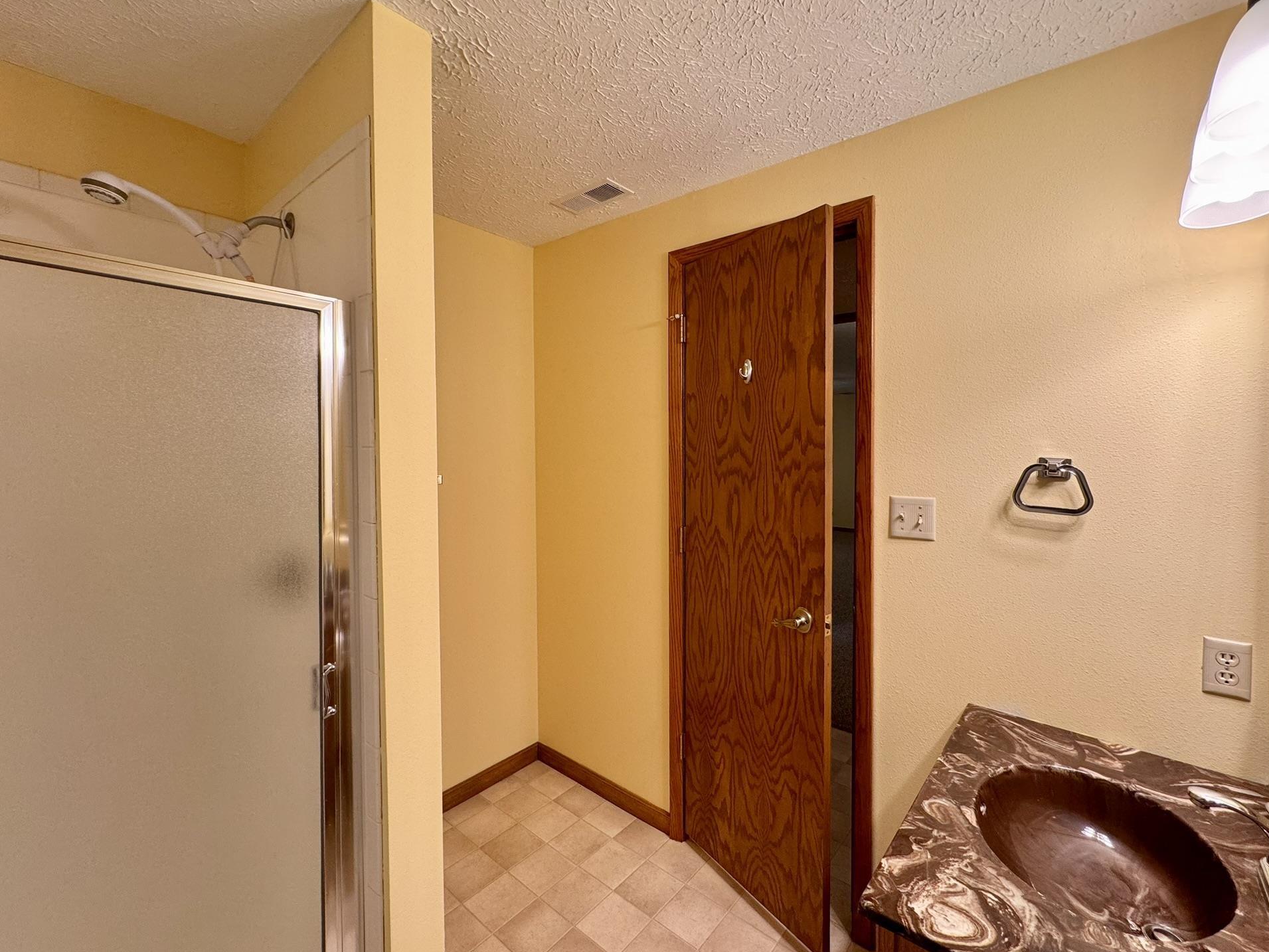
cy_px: 454
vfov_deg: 81.7
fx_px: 550
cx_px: 669
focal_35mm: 15
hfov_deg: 98.1
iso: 160
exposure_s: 1/120
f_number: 2.2
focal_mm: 2.22
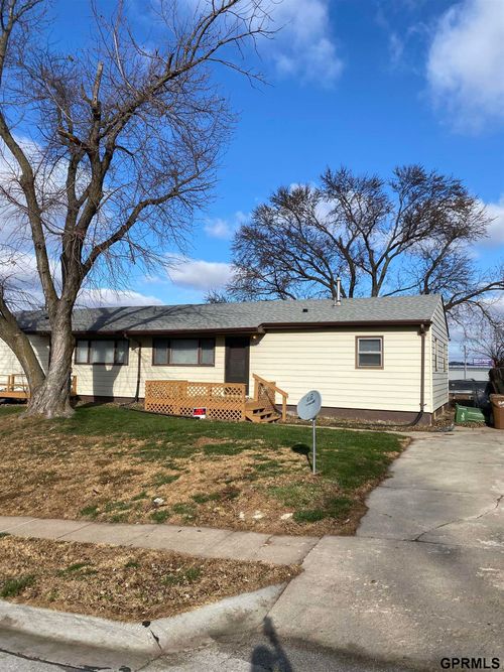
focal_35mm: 26
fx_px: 505
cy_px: 336
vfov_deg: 67.3
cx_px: 252
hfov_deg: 53.0
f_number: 1.8
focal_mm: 4.25
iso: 32
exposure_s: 1/3125
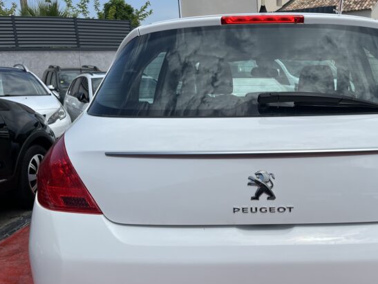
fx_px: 415
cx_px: 260
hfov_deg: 47.9
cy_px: 185
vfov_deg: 37.4
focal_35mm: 38
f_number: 1.6
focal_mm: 5.1
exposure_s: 1/5556
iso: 50
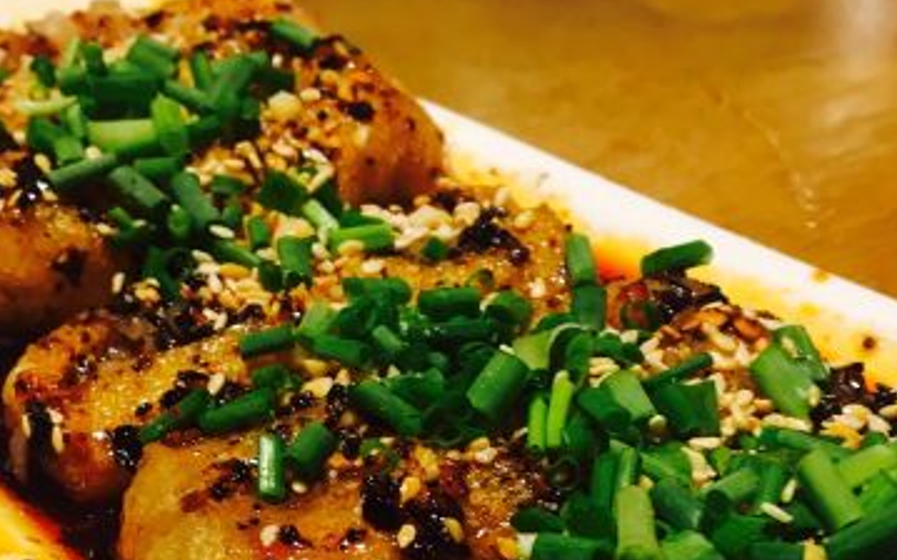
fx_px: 1466
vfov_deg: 20.8
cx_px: 495
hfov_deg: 34.0
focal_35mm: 60
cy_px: 584
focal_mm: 4.15
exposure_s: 1/33
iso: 80
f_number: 2.2
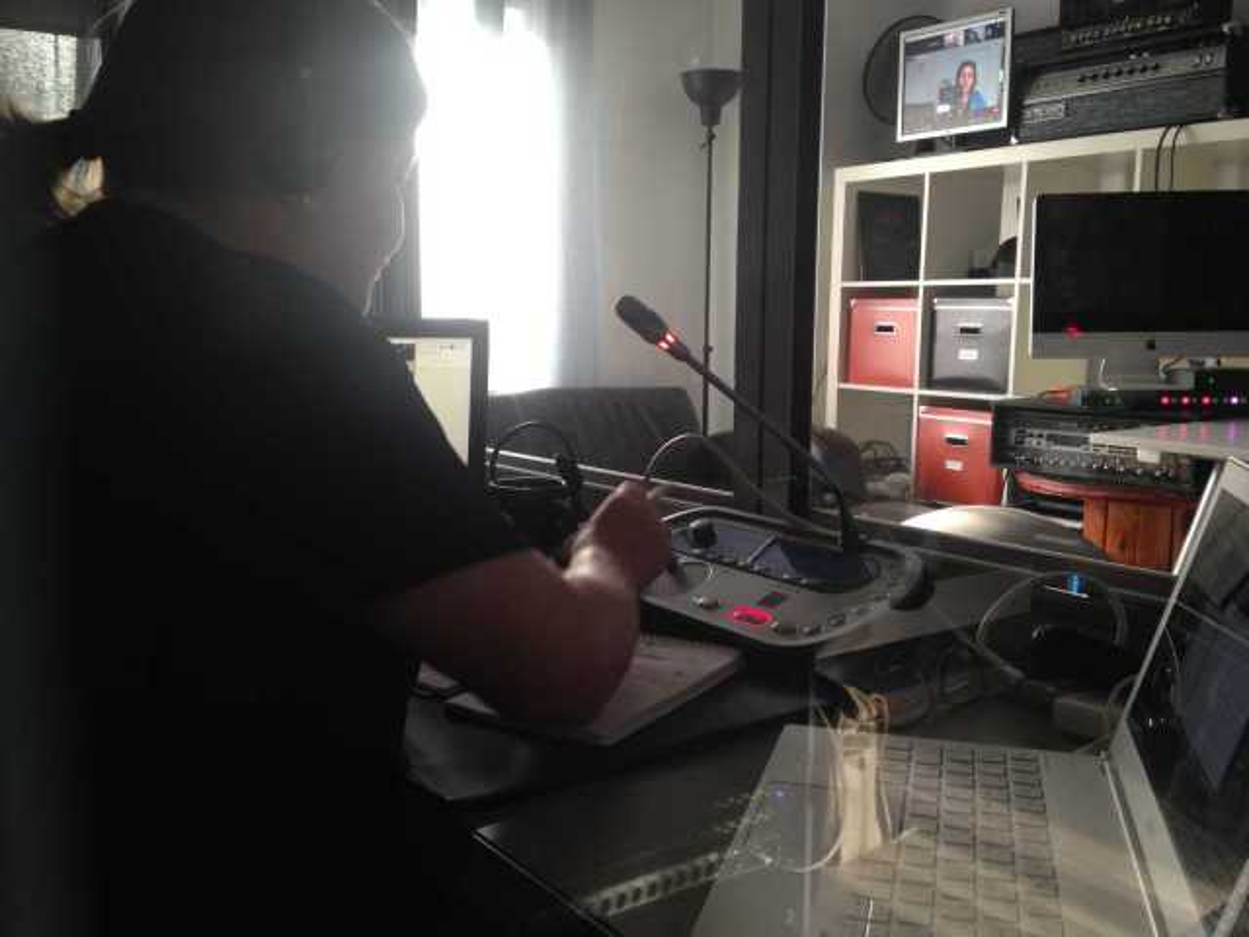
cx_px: 624
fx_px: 1191
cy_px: 468
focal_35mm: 33
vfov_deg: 42.9
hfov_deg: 55.4
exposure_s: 1/20
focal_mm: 4.12
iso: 100
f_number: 2.4
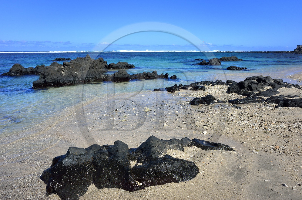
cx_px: 151
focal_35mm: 28
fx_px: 234
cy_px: 100
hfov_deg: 65.6
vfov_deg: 46.2
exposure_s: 1/1000
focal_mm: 18.5
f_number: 7.1
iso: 200
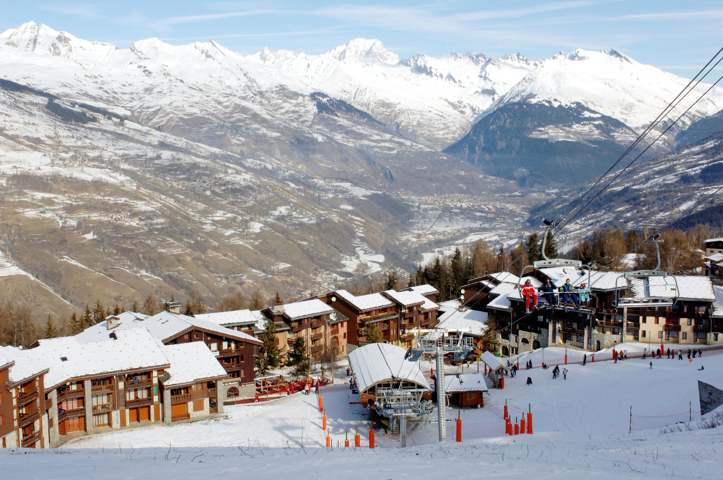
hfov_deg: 42.4
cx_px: 362
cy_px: 240
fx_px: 933
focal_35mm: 46
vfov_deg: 28.9
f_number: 18
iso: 400
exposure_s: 1/250
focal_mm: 31
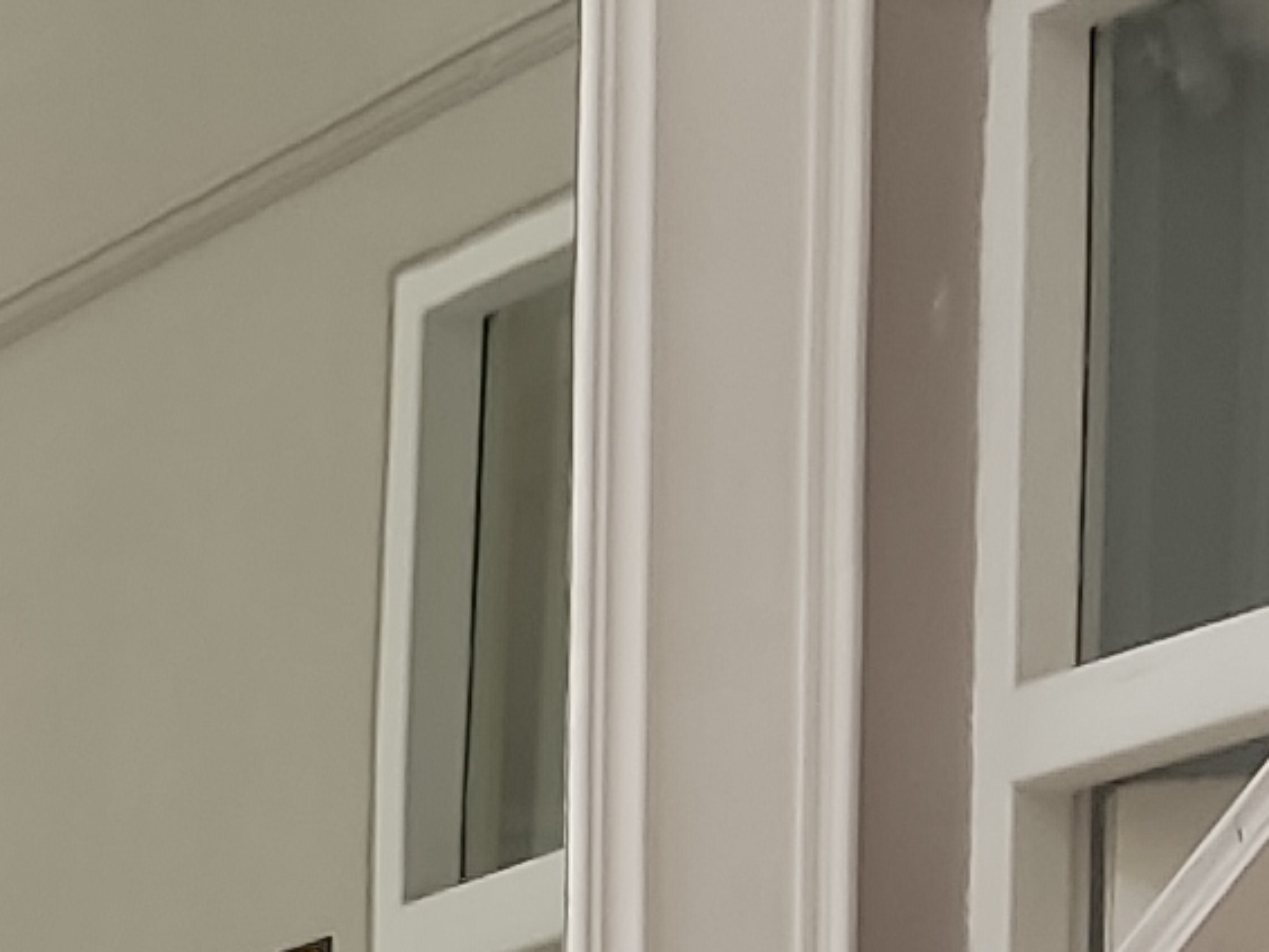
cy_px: 2393
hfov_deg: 10.4
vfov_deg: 7.7
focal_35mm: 177
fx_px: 6490
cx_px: -1132
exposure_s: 1/50
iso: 133
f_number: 1.79
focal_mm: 4.71
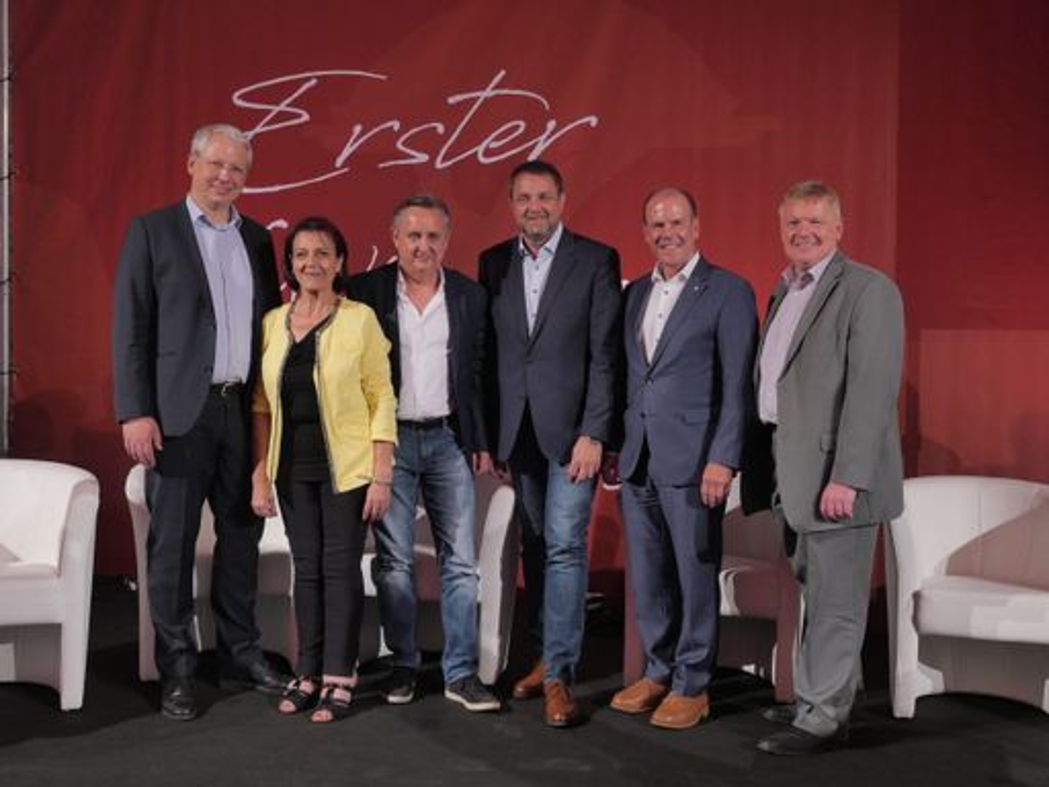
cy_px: 394
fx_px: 1212
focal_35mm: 40
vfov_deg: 36.0
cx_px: 524
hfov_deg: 46.8
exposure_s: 1/125
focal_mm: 20
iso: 800
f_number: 3.2
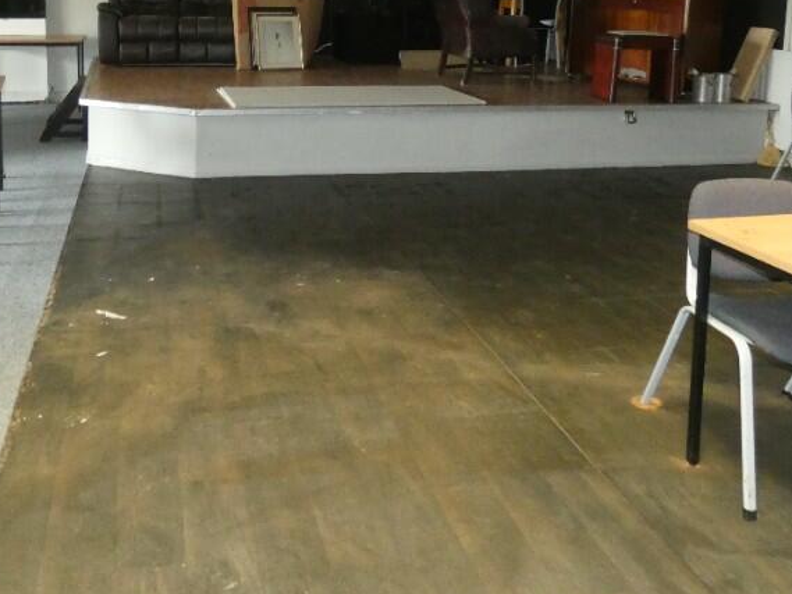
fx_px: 824
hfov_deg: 51.0
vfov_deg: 37.4
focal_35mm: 36
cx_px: 312
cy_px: 72
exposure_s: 1/40
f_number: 2.8
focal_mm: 3.6
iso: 800
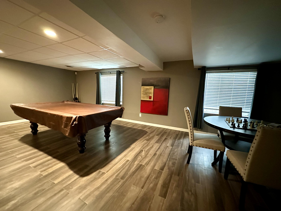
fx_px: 114
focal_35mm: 14
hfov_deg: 102.1
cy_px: 106
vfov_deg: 85.7
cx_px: 140
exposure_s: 1/40
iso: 1600
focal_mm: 2.22
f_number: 2.2
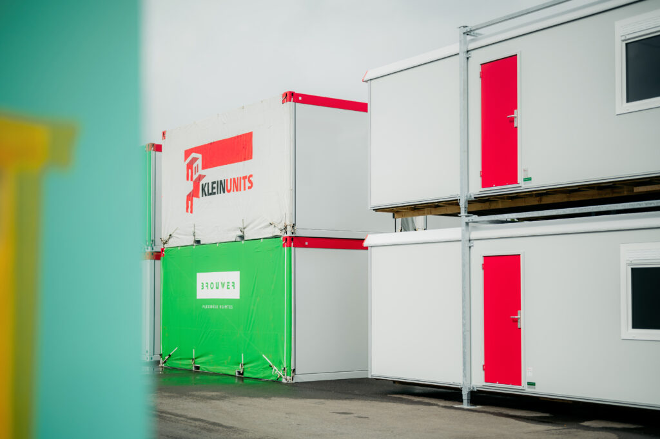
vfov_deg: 26.9
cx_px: 330
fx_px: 916
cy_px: 220
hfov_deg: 39.6
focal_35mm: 50
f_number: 1.8
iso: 50
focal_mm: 50
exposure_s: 1/3200
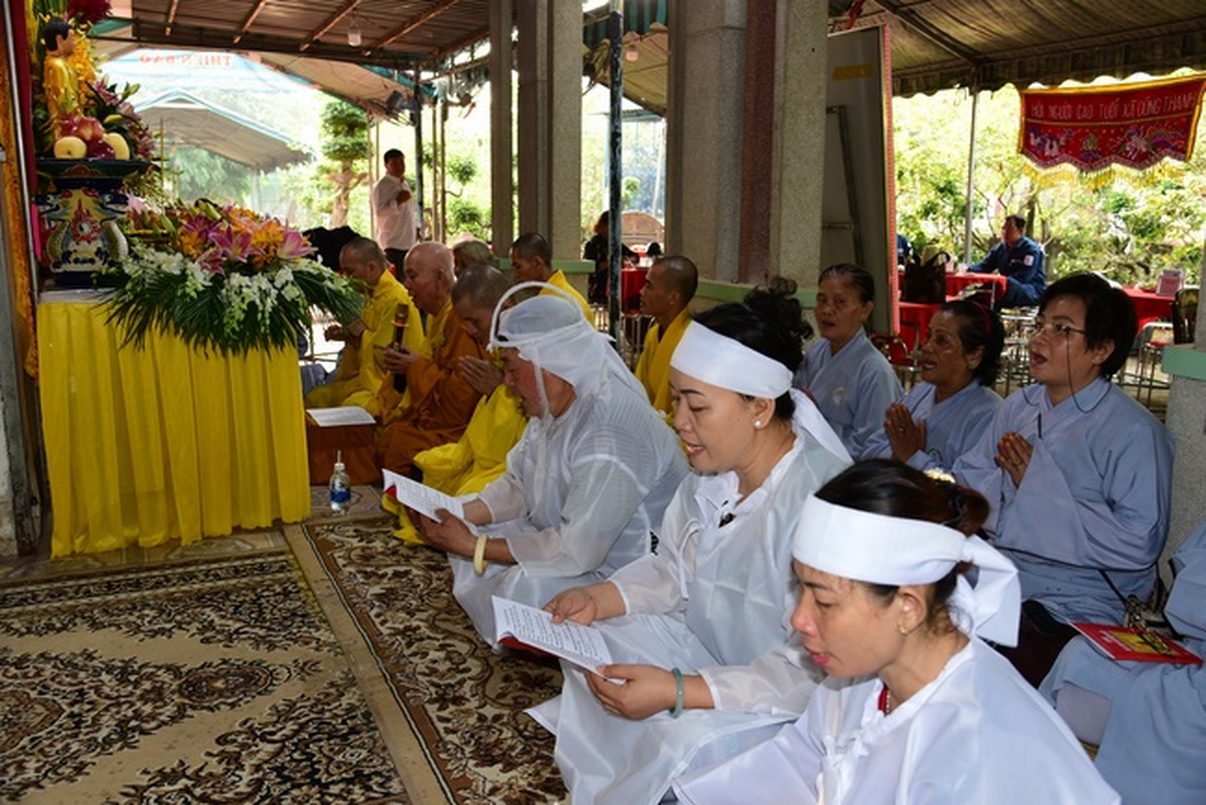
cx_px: 603
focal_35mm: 30
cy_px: 402
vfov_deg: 43.6
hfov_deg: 61.9
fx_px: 1005
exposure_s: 1/80
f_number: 5
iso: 500
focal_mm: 30
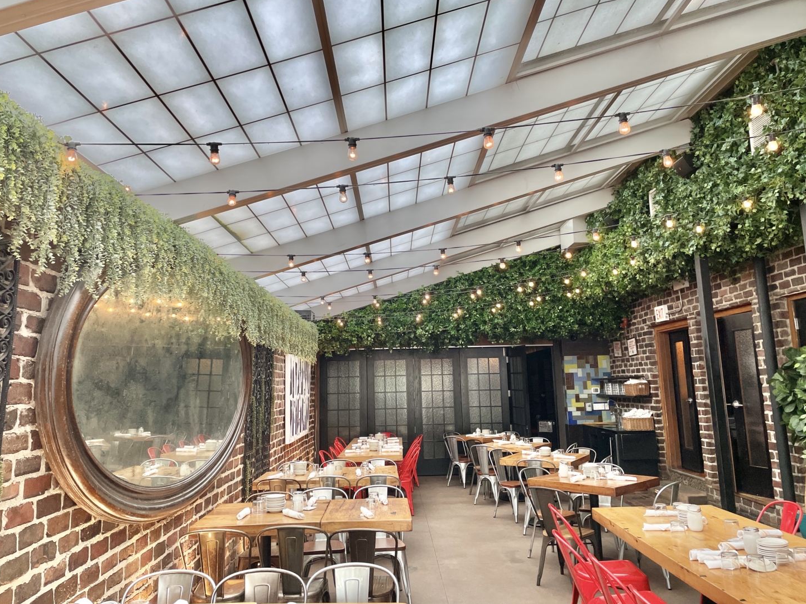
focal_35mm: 27
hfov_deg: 65.3
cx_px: 395
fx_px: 629
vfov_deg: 51.3
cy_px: 291
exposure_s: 1/120
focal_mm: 4.2
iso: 64
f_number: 1.6
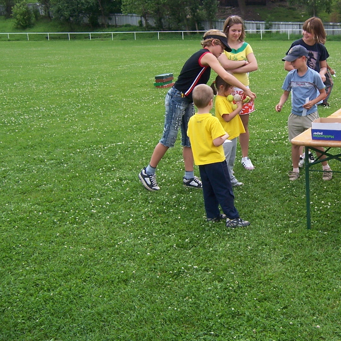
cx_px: 270
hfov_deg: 35.0
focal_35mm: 47
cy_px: 148
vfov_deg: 36.0
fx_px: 524
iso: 80
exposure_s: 1/750
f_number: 3.4
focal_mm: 5.5
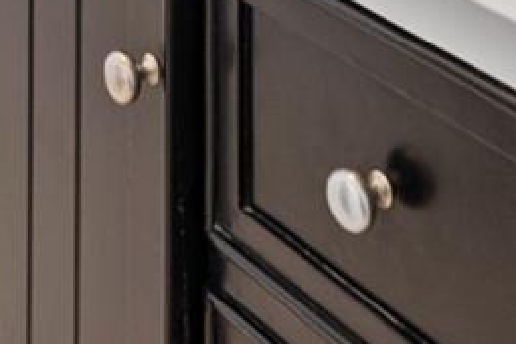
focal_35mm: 98
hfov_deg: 20.2
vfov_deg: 10.7
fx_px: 1405
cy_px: -619
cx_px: 12
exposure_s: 1/10
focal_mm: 16
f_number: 7.1
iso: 250
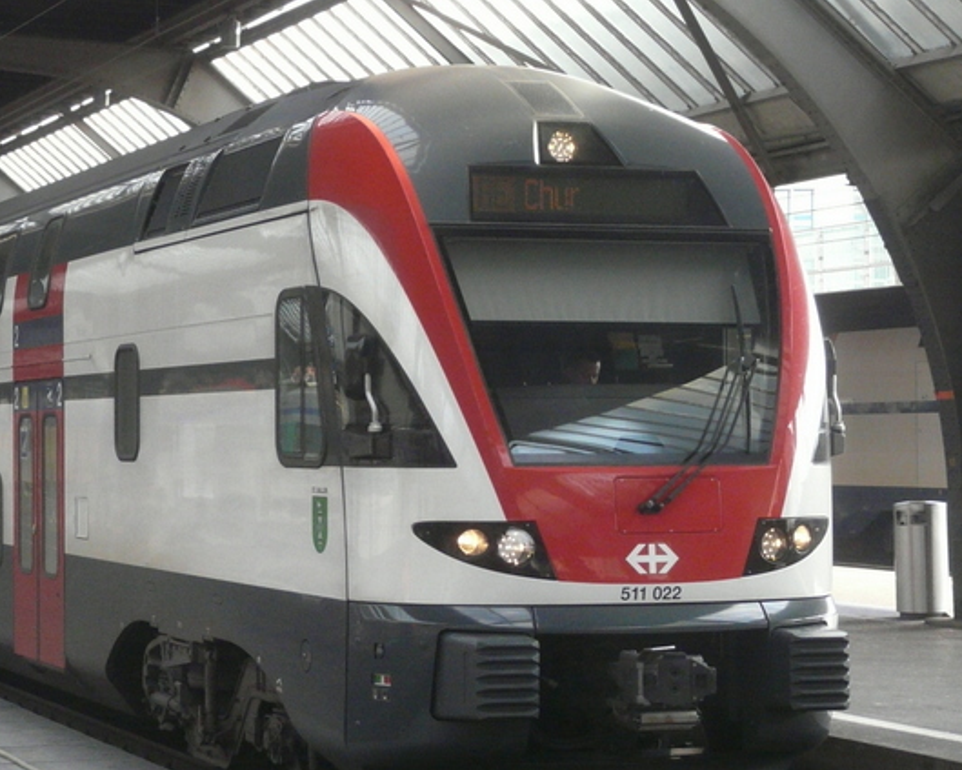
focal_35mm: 96
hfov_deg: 19.8
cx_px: 202
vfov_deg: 16.0
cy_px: 406
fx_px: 2733
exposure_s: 1/160
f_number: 3.2
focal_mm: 8.5
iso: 250
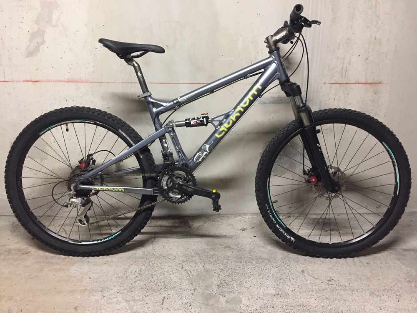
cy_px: 156
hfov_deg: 61.7
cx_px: 208
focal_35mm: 29
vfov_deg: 48.2
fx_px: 349
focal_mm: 4.15
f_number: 2.2
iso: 320
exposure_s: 1/33
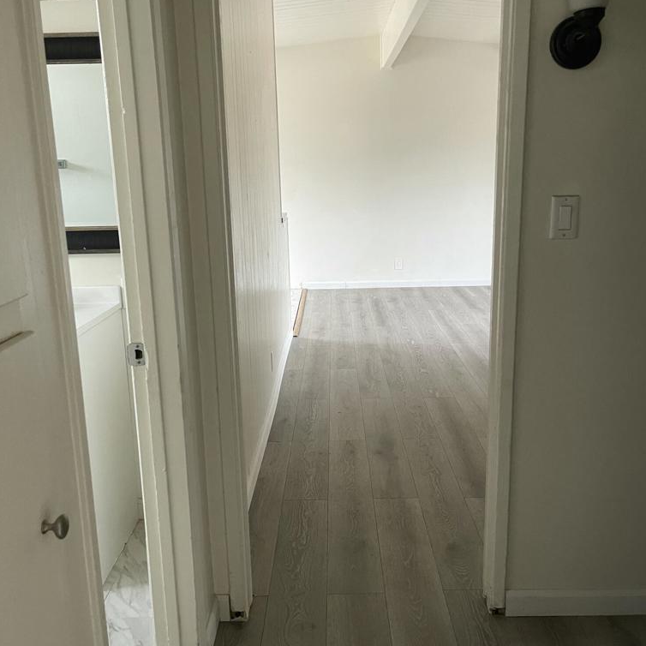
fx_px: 633
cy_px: 324
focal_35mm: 30
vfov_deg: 54.0
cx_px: 326
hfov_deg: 54.0
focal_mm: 5.1
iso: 320
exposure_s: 1/60
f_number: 1.6
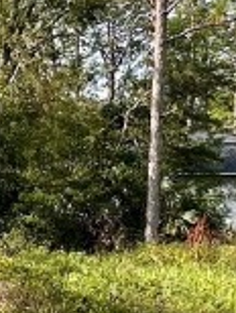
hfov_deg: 14.2
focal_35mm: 93
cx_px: -183
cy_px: 189
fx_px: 843
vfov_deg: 21.0
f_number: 2.2
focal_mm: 2.22
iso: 40
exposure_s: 1/564
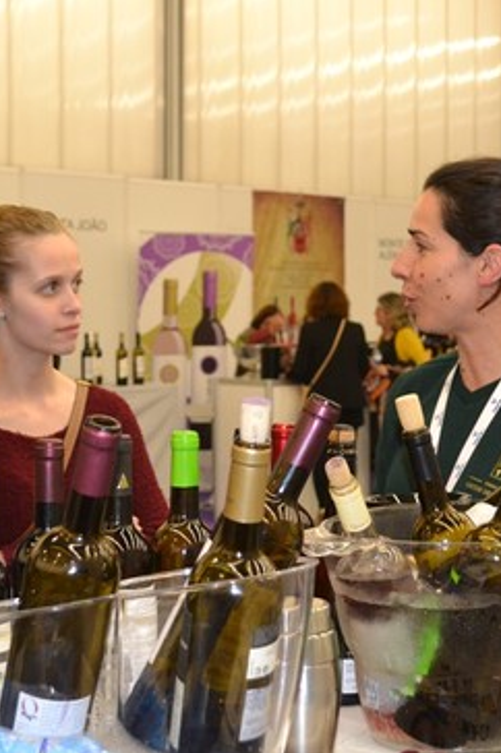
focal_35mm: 67
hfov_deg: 20.3
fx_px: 1401
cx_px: 213
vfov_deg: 30.1
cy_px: 363
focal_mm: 28
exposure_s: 1/60
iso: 2000
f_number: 4.5
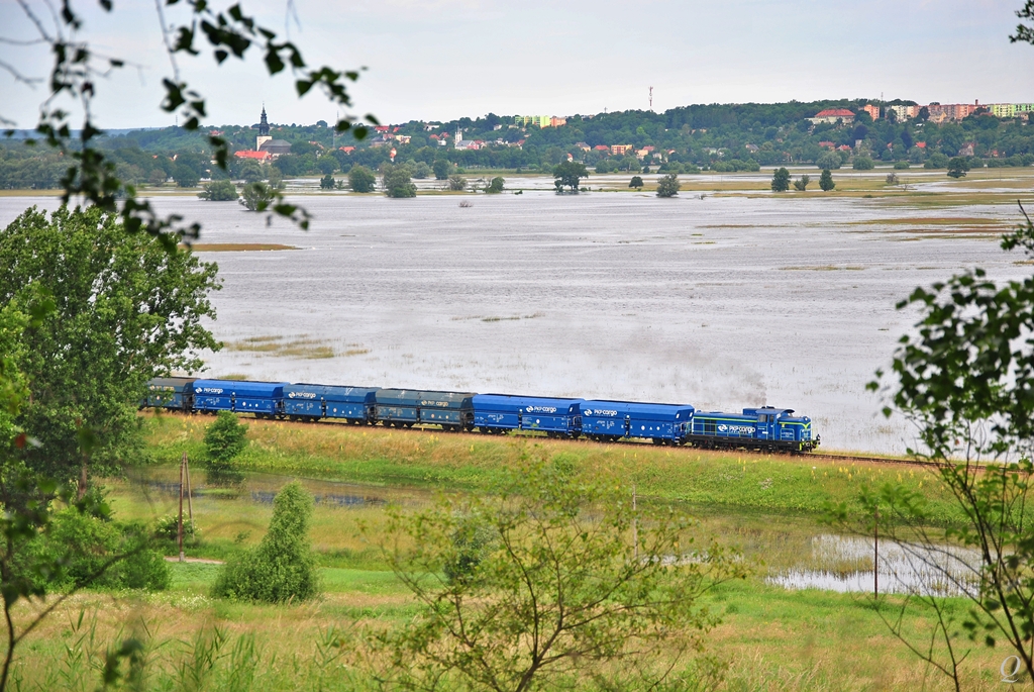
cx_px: 517
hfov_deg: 18.2
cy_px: 346
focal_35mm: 112
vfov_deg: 12.2
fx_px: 3234
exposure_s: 1/160
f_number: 6.3
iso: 100
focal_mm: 75
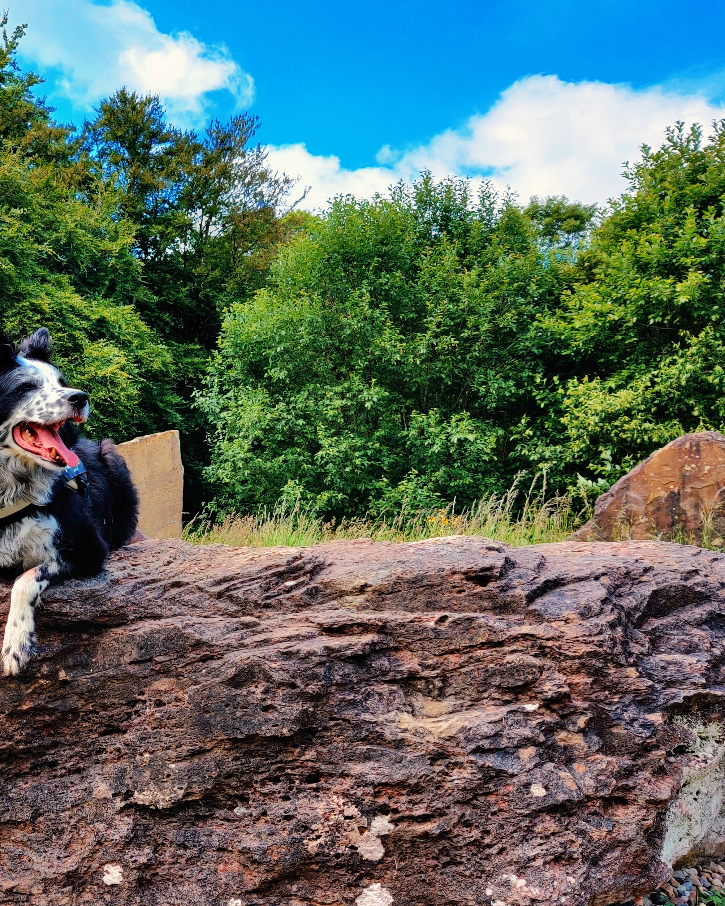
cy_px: 451
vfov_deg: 50.3
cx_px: 121
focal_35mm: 36
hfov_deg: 39.2
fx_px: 965
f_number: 1.75
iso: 100
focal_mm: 4.75
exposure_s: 1/307
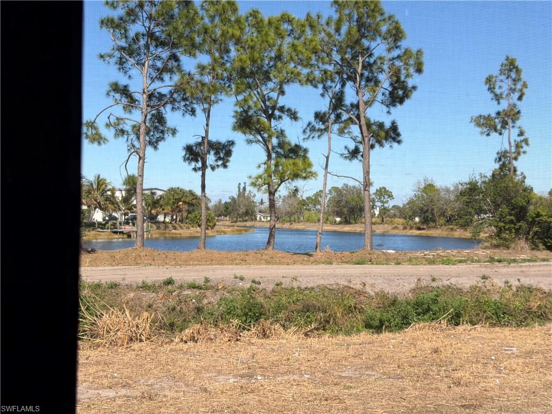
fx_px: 765
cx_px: 276
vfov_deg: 30.3
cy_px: 207
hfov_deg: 39.7
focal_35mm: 48
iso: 64
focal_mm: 6.76
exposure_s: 1/2494
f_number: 1.78
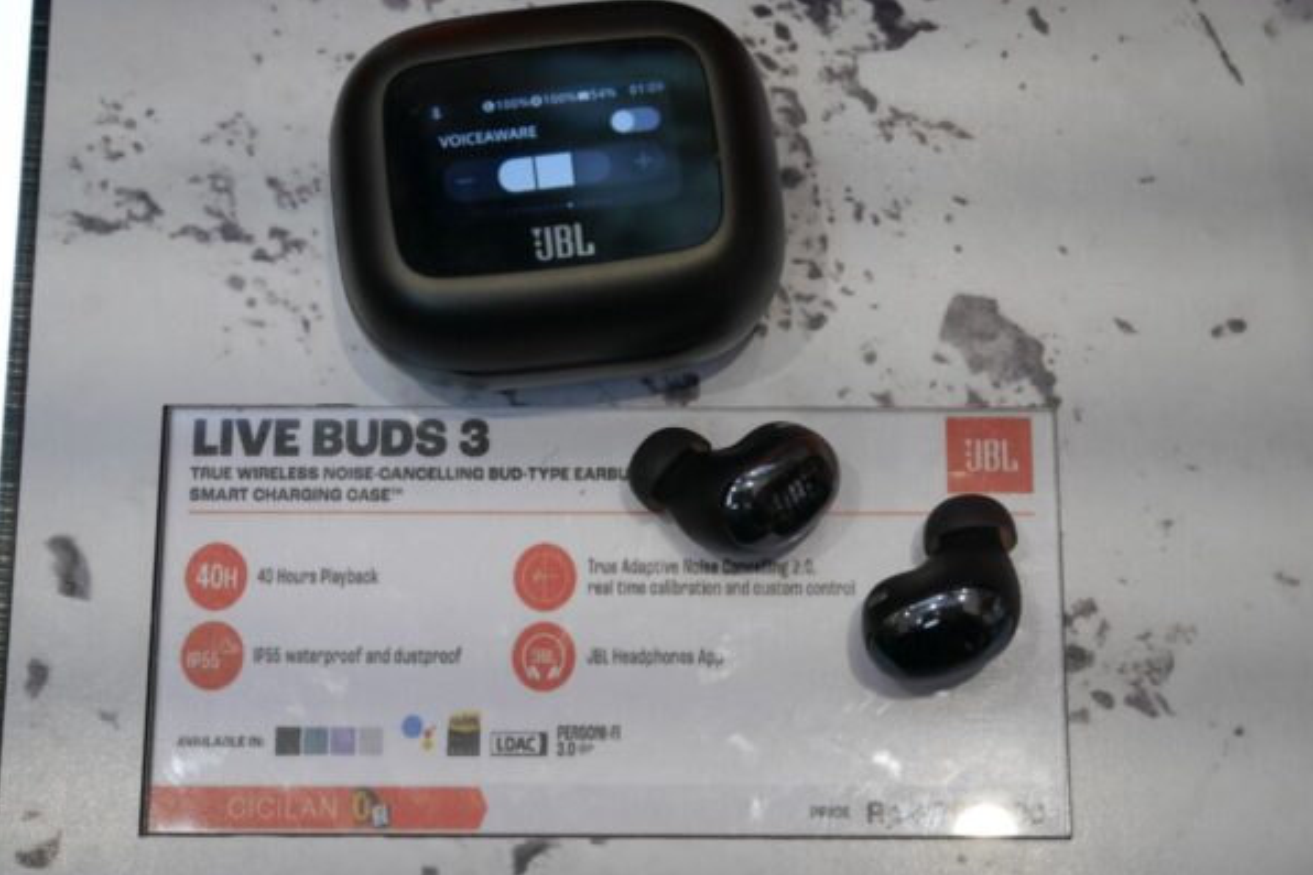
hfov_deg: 30.1
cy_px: 458
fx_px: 2443
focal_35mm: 67
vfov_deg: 20.3
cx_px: 656
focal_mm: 32
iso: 640
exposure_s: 1/80
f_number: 5.6
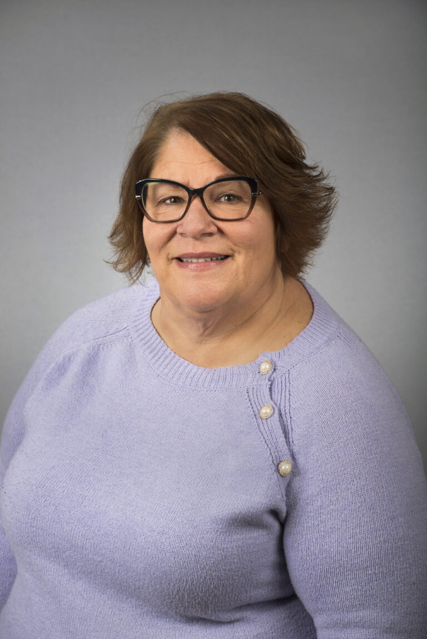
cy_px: 320
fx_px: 3554
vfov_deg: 10.3
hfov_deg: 6.9
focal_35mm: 200
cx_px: 214
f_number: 9
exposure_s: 1/200
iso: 50
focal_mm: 200
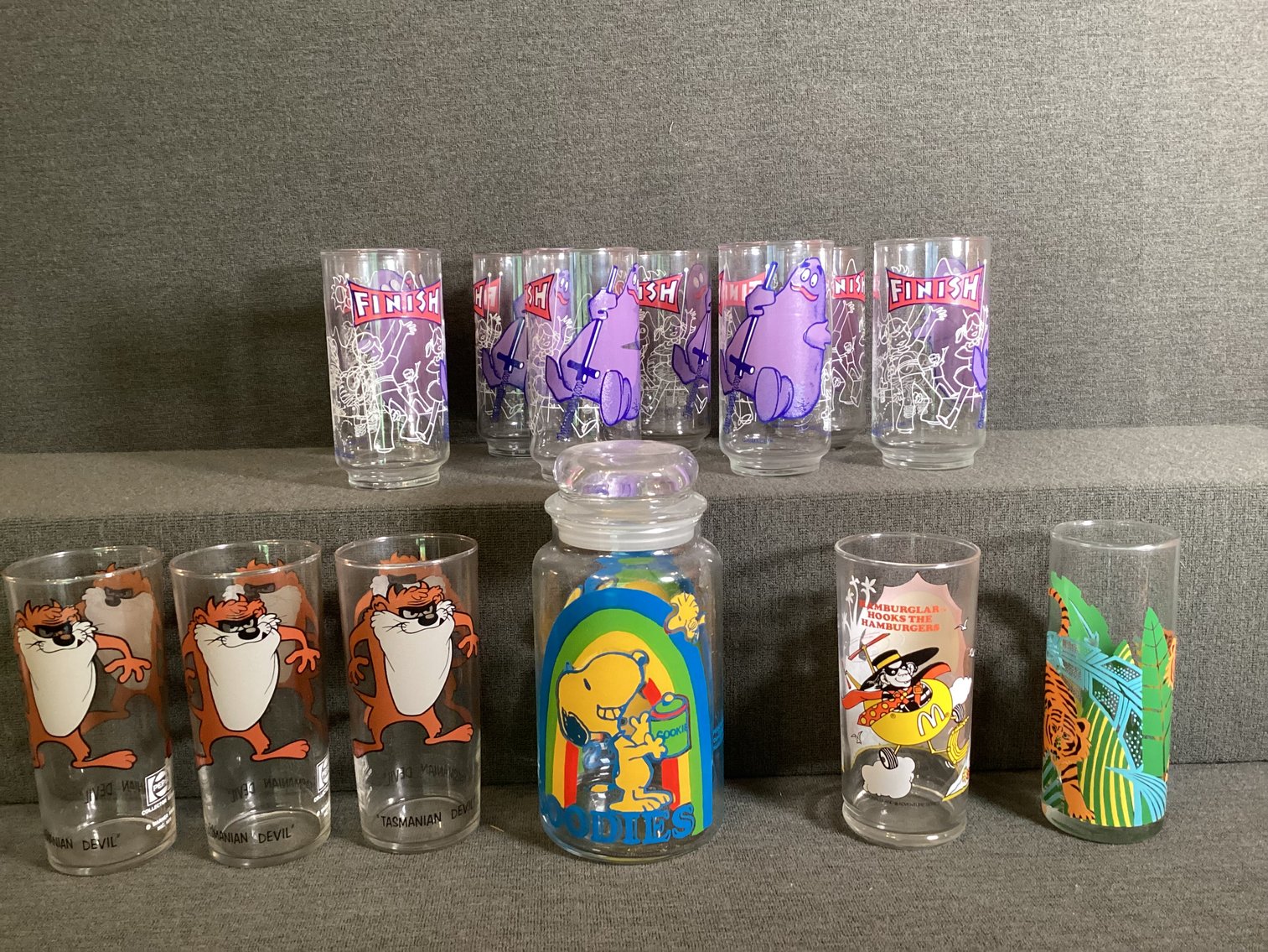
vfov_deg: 45.4
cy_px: 476
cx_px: 634
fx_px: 1136
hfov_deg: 58.3
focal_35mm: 31
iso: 320
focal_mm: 3.3
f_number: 2.4
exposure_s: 1/50
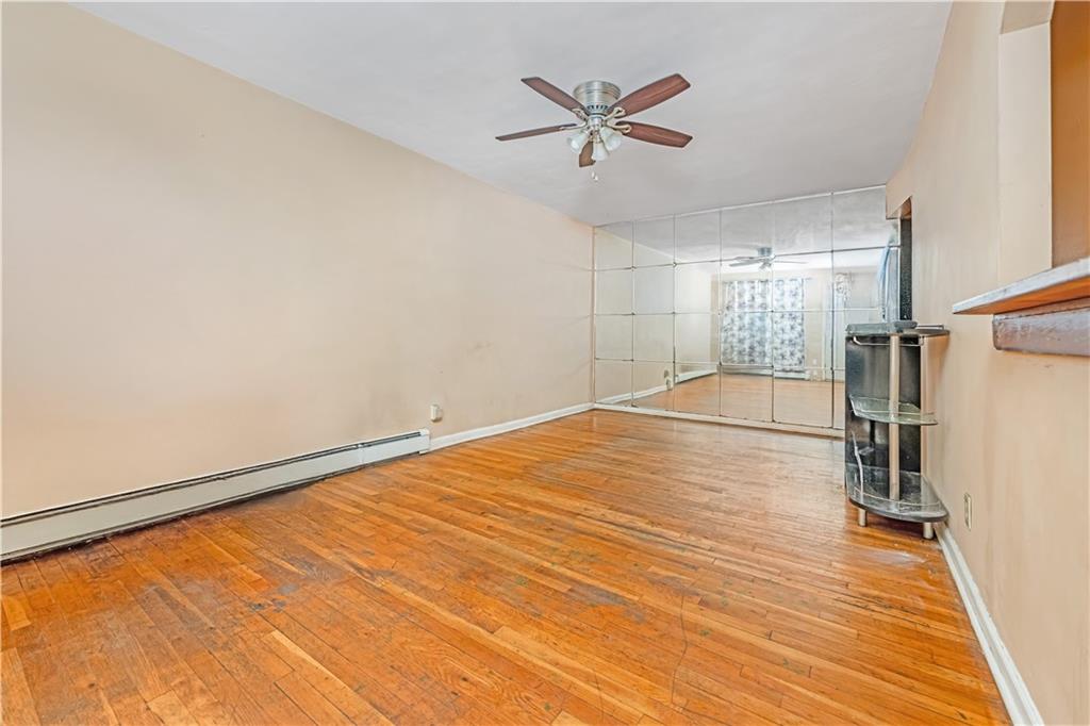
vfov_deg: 81.2
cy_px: 363
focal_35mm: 14
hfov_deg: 104.3
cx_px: 545
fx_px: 424
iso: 640
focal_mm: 14
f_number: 5.6
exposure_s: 1/200
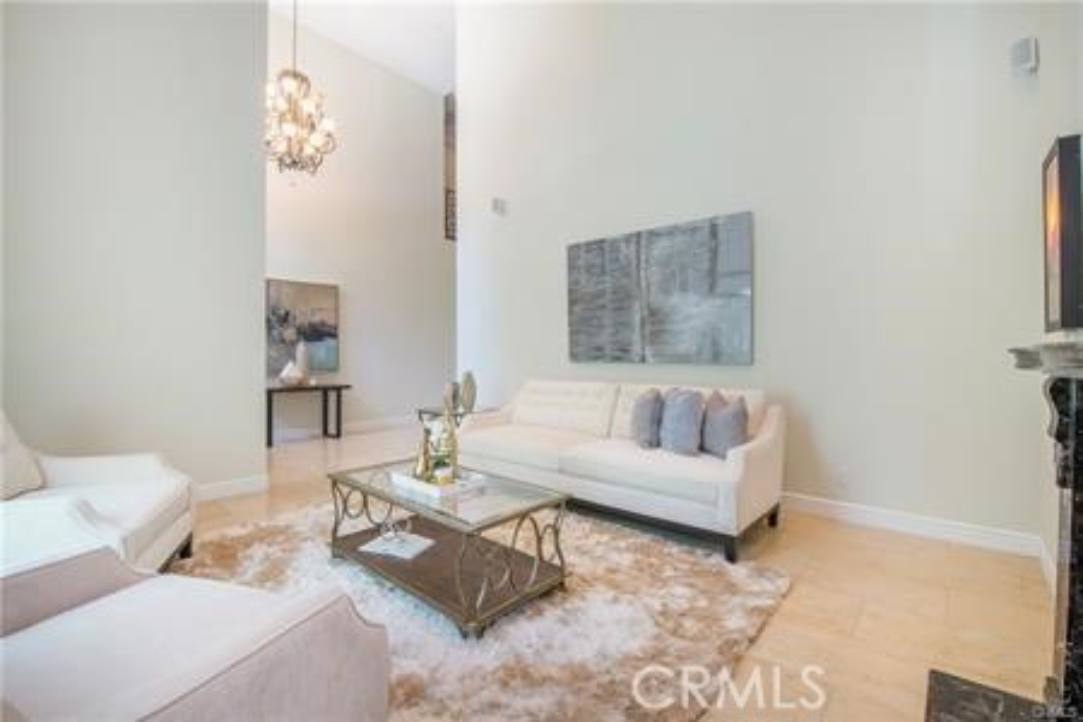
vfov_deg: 77.3
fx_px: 451
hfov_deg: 100.4
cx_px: 542
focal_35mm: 15
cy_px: 361
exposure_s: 1/2.5
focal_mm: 15
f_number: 22
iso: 200
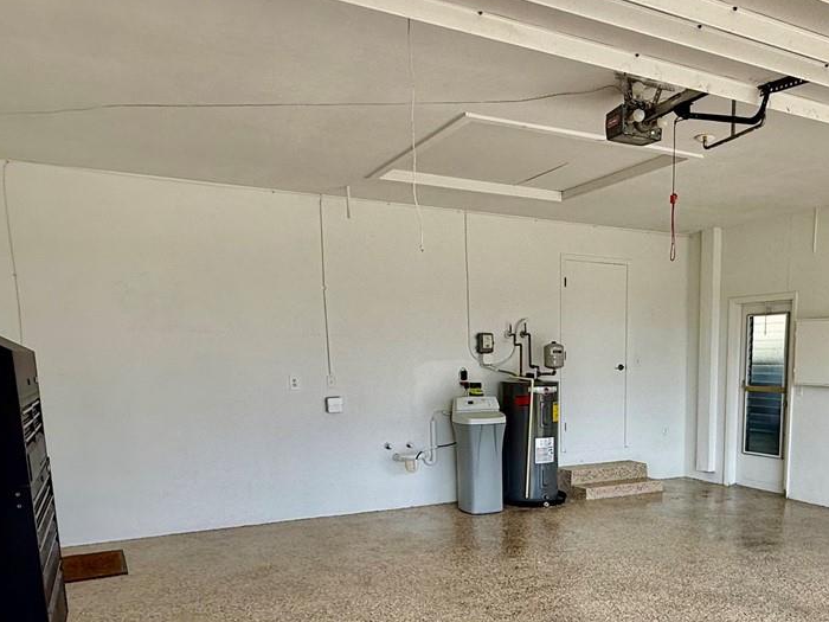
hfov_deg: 55.2
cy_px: 489
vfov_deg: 42.4
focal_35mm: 32
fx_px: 766
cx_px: 576
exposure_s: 1/313
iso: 50
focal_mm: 2.22
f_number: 2.2
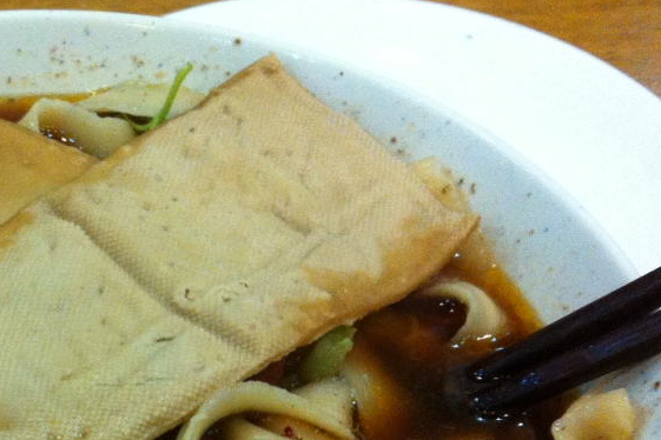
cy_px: 404
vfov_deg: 16.0
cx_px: -4
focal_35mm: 84
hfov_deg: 23.2
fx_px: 1542
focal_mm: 3.85
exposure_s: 1/15
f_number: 2.8
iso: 250
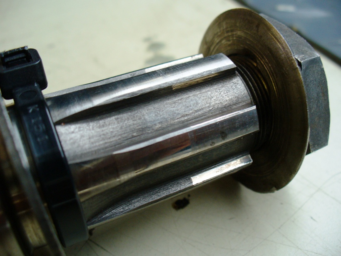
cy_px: 128
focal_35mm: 37
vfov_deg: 38.7
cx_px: 170
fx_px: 364
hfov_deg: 50.1
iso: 100
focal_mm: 6.1
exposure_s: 1/40
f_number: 2.8
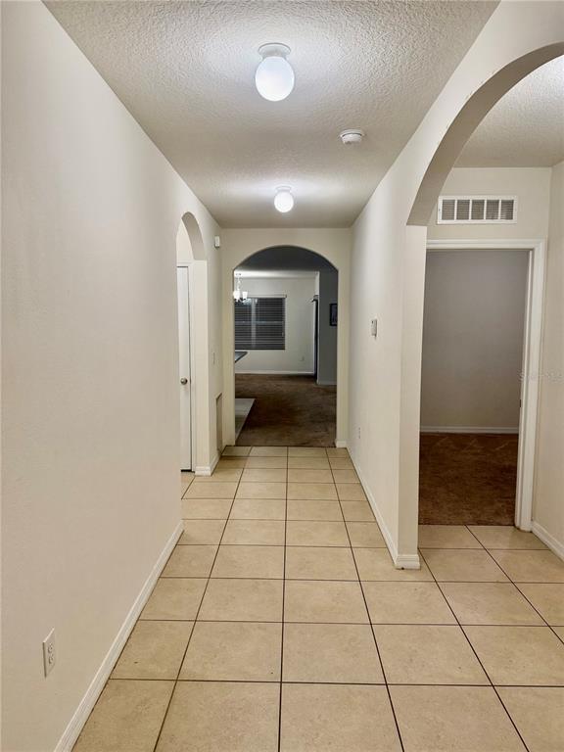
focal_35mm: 24
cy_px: 376
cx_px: 282
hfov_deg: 56.8
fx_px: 521
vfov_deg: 71.6
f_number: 1.78
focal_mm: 6.76
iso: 250
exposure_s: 1/120
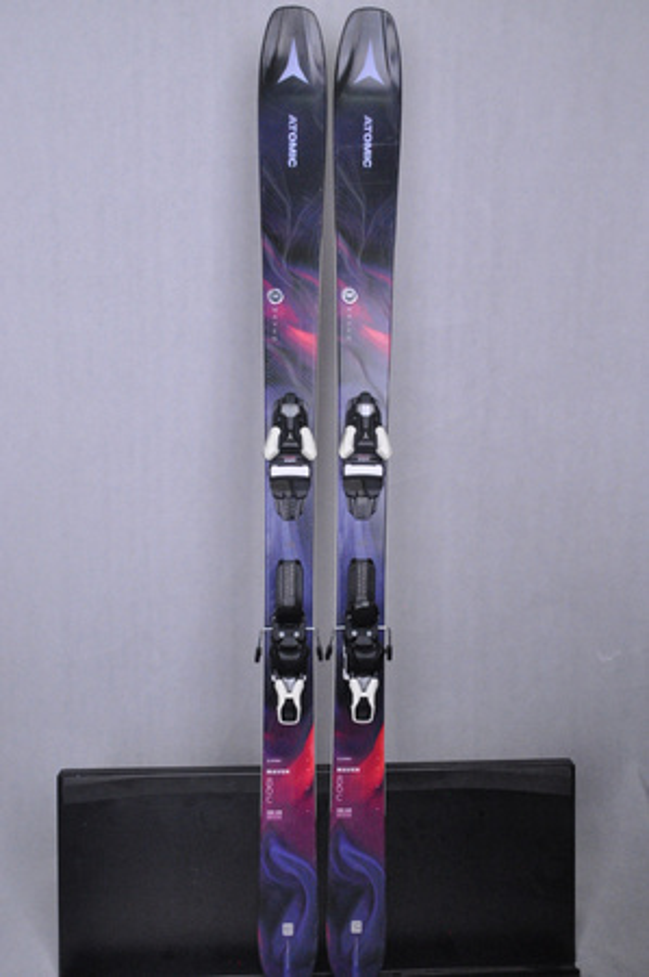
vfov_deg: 57.3
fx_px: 894
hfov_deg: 39.9
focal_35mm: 33
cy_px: 488
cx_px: 324
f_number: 9.5
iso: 3200
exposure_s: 1/125
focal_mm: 22
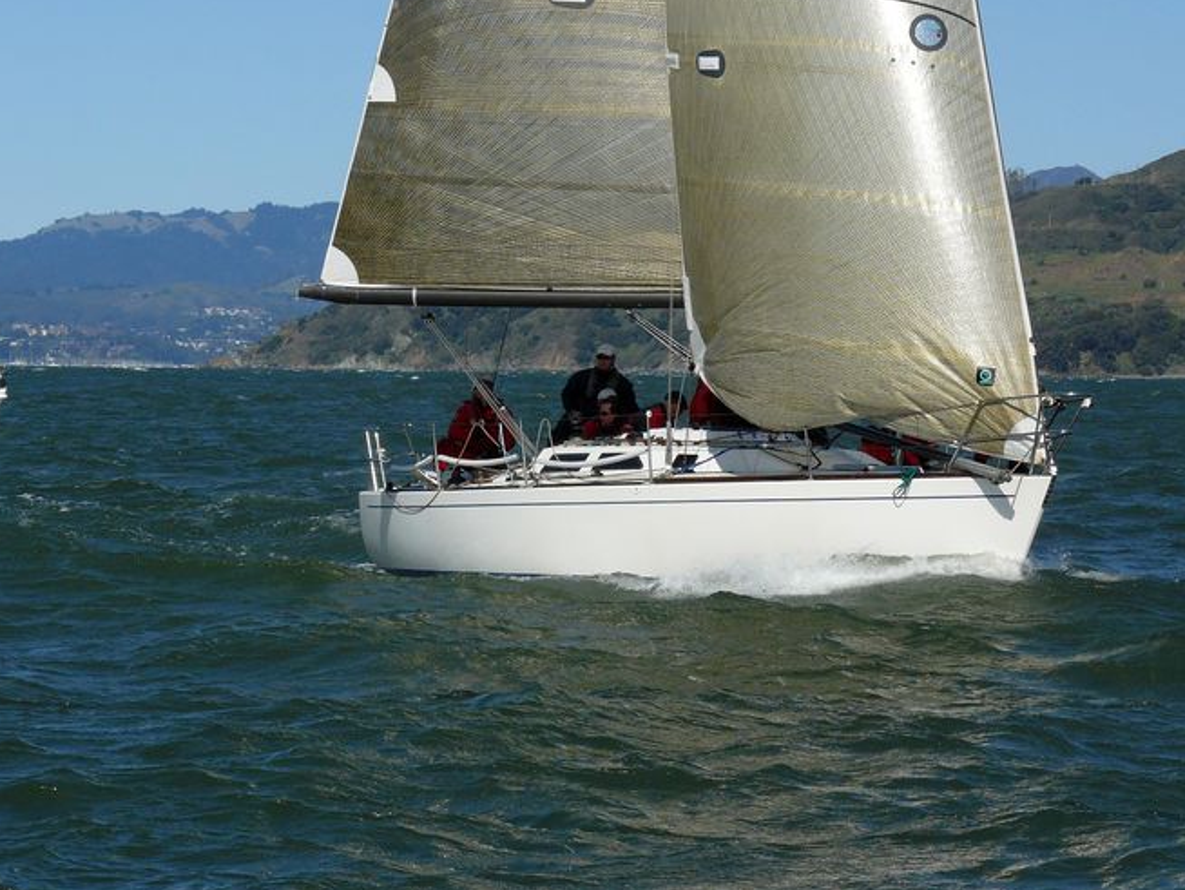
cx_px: 667
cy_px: 415
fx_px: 5445
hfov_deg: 12.4
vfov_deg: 9.3
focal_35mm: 159
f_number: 5.6
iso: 100
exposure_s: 1/1000
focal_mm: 21.6
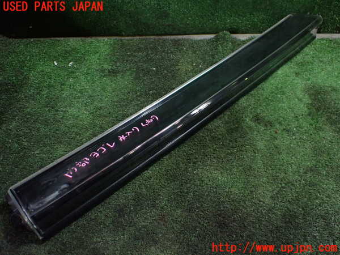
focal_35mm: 30
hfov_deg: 60.0
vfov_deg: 46.8
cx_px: 170
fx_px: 295
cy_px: 128
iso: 800
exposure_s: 1/100
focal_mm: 5.4
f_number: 2.3
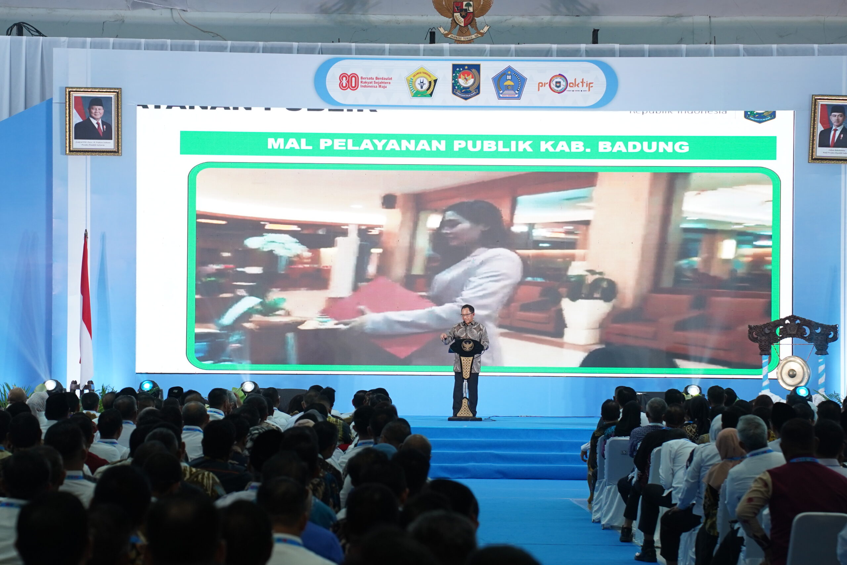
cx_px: 424
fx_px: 2635
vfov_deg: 12.2
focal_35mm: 112
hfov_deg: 18.3
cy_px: 282
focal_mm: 75
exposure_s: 1/100
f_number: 4.5
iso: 1000
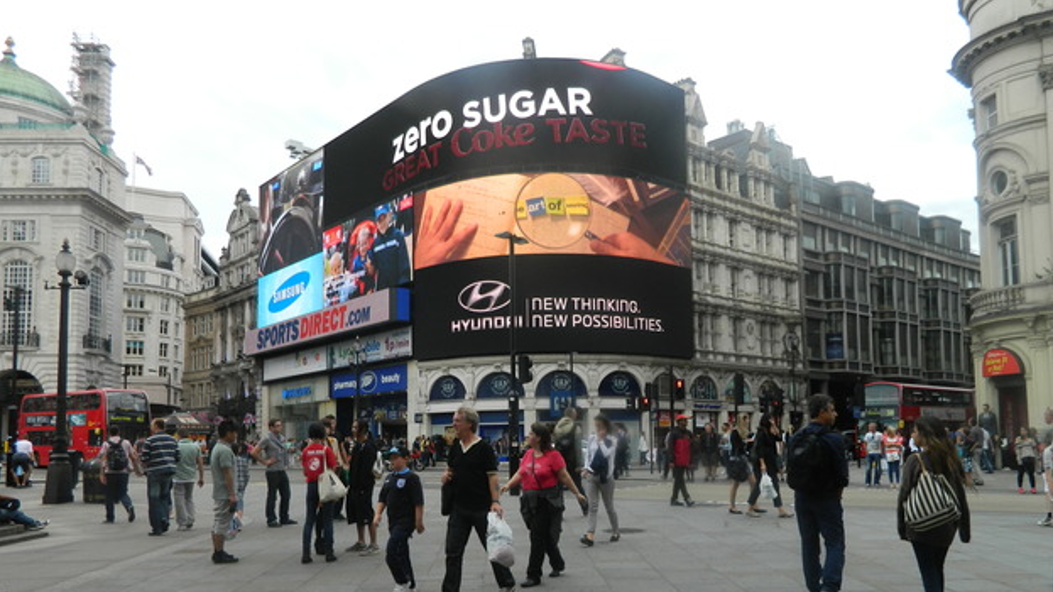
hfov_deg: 67.9
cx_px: 539
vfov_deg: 41.0
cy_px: 391
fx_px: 782
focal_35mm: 28
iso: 80
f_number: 3.1
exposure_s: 1/200
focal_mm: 4.5
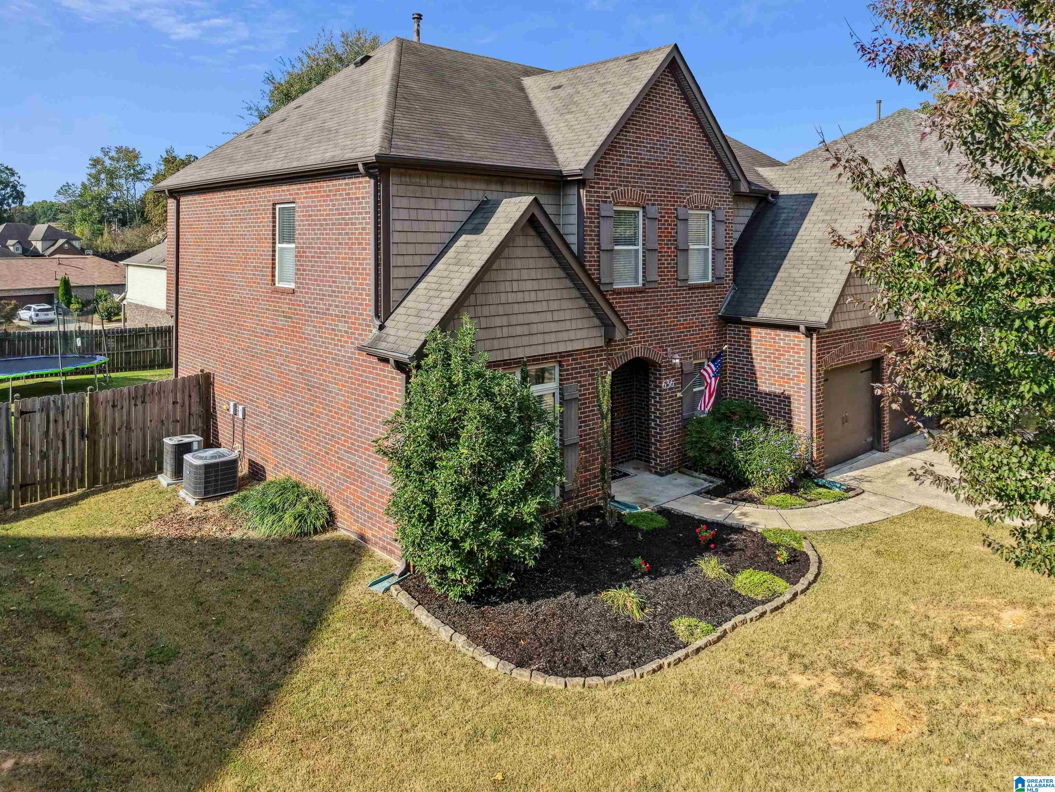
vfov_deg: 56.8
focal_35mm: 24
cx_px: 528
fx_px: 731
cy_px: 396
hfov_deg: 71.6
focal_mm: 8.7
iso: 180
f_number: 1.8
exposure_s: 1/2500
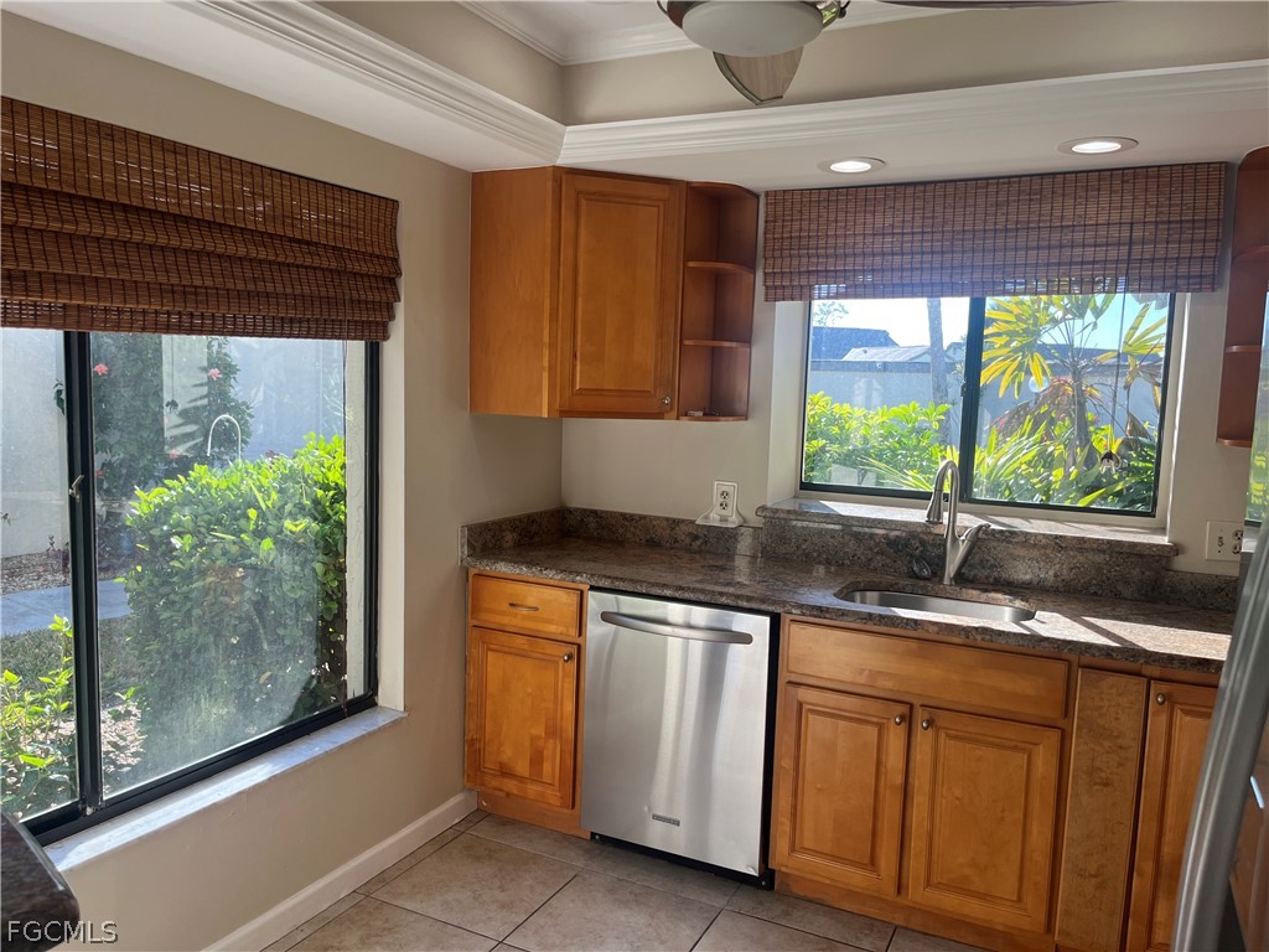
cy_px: 476
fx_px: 953
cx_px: 634
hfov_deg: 67.3
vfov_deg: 53.1
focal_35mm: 26
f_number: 1.6
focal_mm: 5.1
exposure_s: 1/454
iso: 50
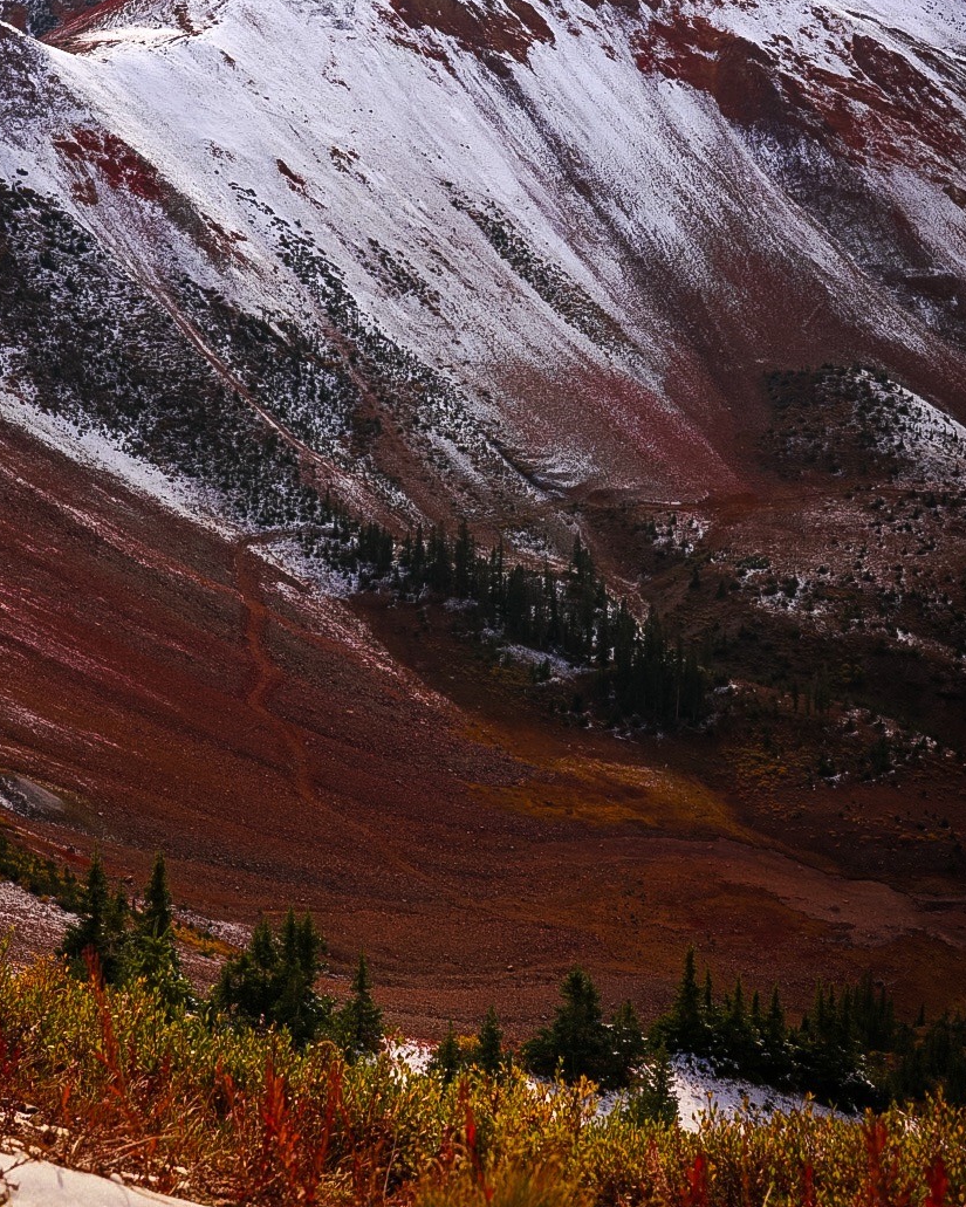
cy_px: 336
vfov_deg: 34.8
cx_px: 423
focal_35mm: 53
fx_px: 1894
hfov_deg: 28.6
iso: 100
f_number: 6.3
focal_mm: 36
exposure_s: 1/400
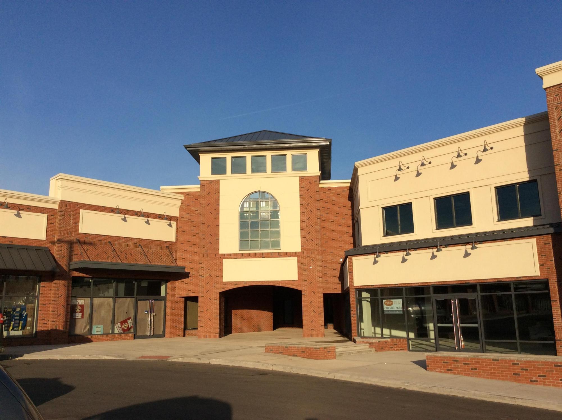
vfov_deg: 44.1
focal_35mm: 32
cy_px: 210
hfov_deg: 56.9
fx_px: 519
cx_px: 281
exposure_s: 1/2045
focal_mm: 3.3
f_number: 2.4
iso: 32
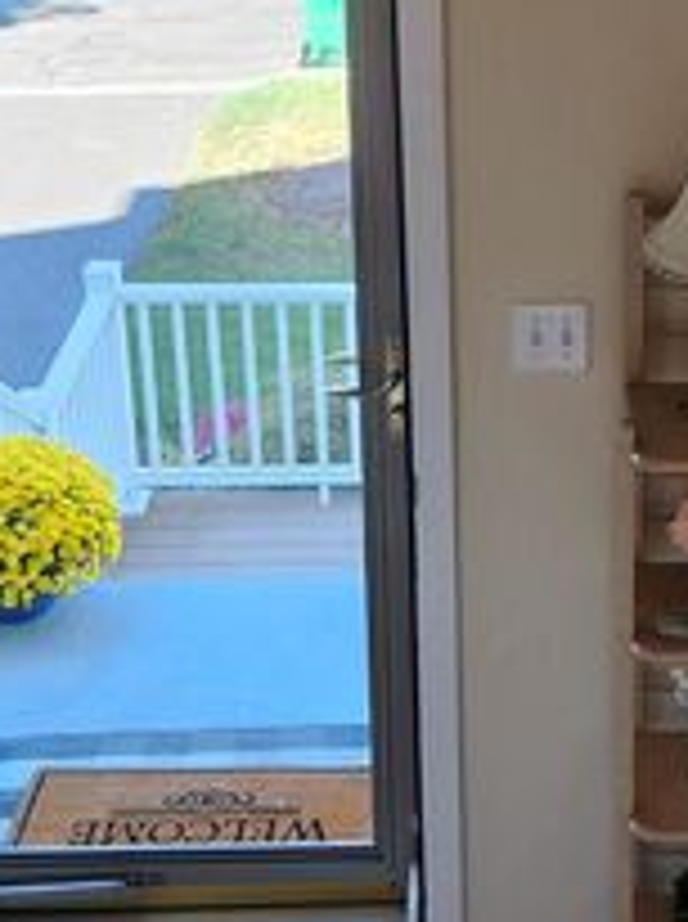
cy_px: 299
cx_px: 603
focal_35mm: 75
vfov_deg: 25.9
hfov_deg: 19.3
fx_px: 1994
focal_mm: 5.54
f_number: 1.8
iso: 200
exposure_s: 1/180
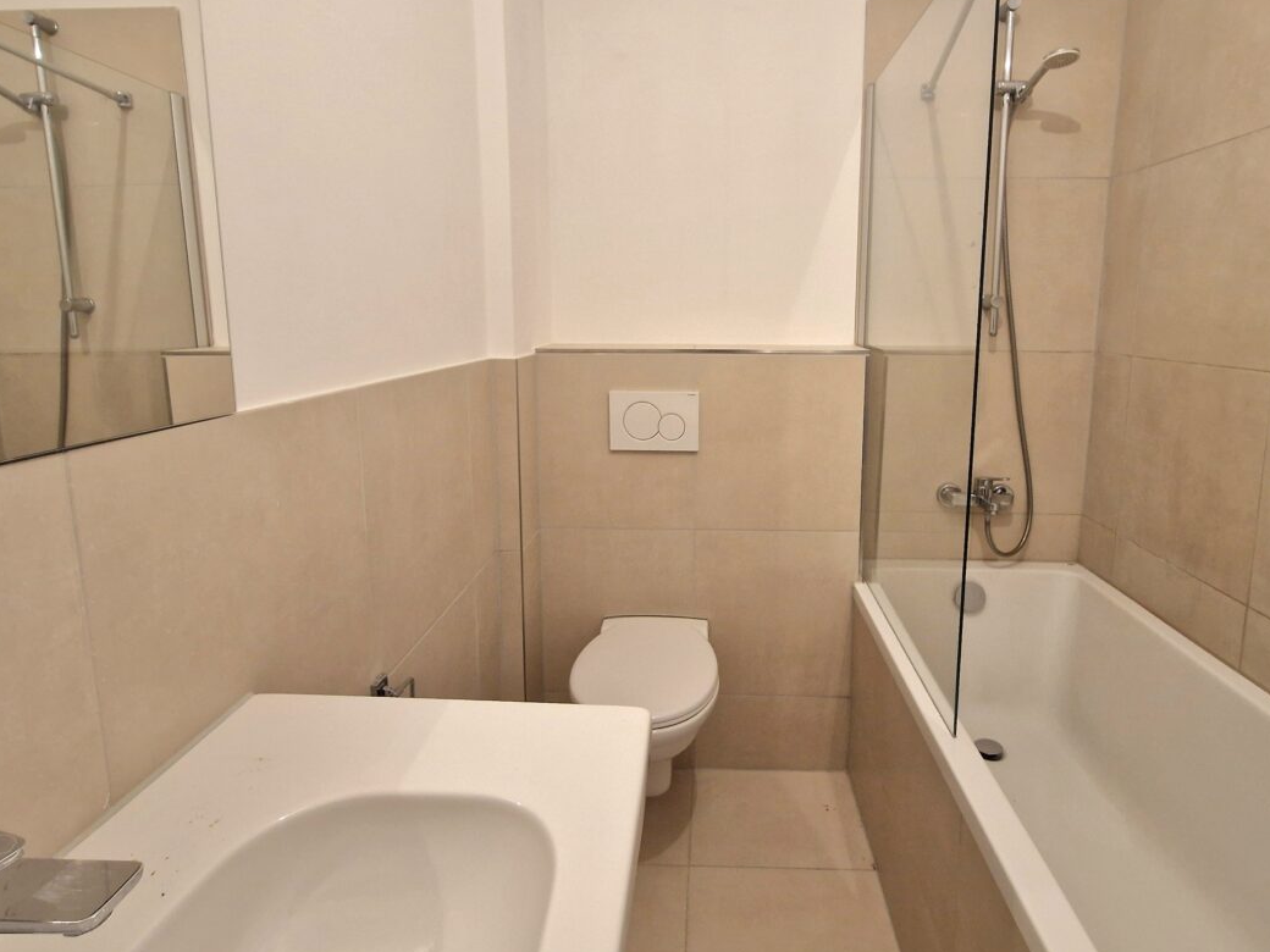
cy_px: 416
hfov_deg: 87.5
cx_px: 697
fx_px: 660
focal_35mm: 18
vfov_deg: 71.3
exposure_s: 1/33
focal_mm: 2.2
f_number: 2.2
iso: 320
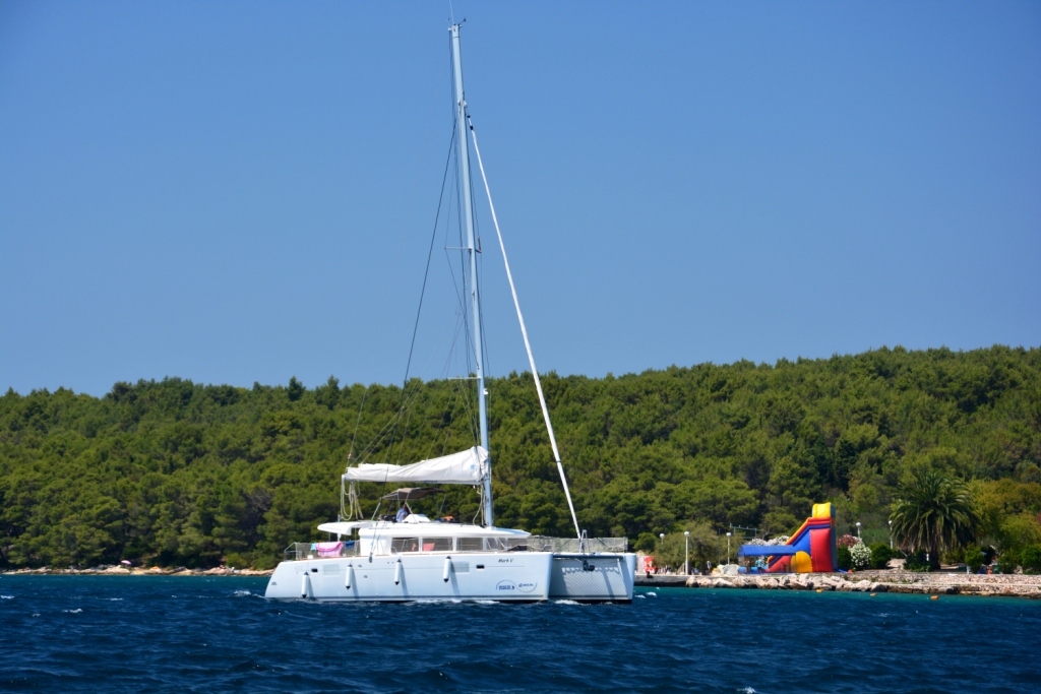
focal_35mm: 135
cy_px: 347
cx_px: 520
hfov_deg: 15.2
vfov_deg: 10.2
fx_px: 3904
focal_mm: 90
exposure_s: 1/250
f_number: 8
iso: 250
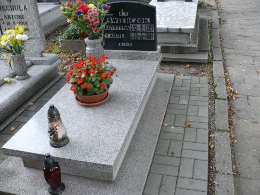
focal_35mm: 35
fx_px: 263
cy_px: 98
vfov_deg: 40.7
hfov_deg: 52.6
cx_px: 130
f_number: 2.8
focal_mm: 7.4
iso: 100
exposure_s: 1/40
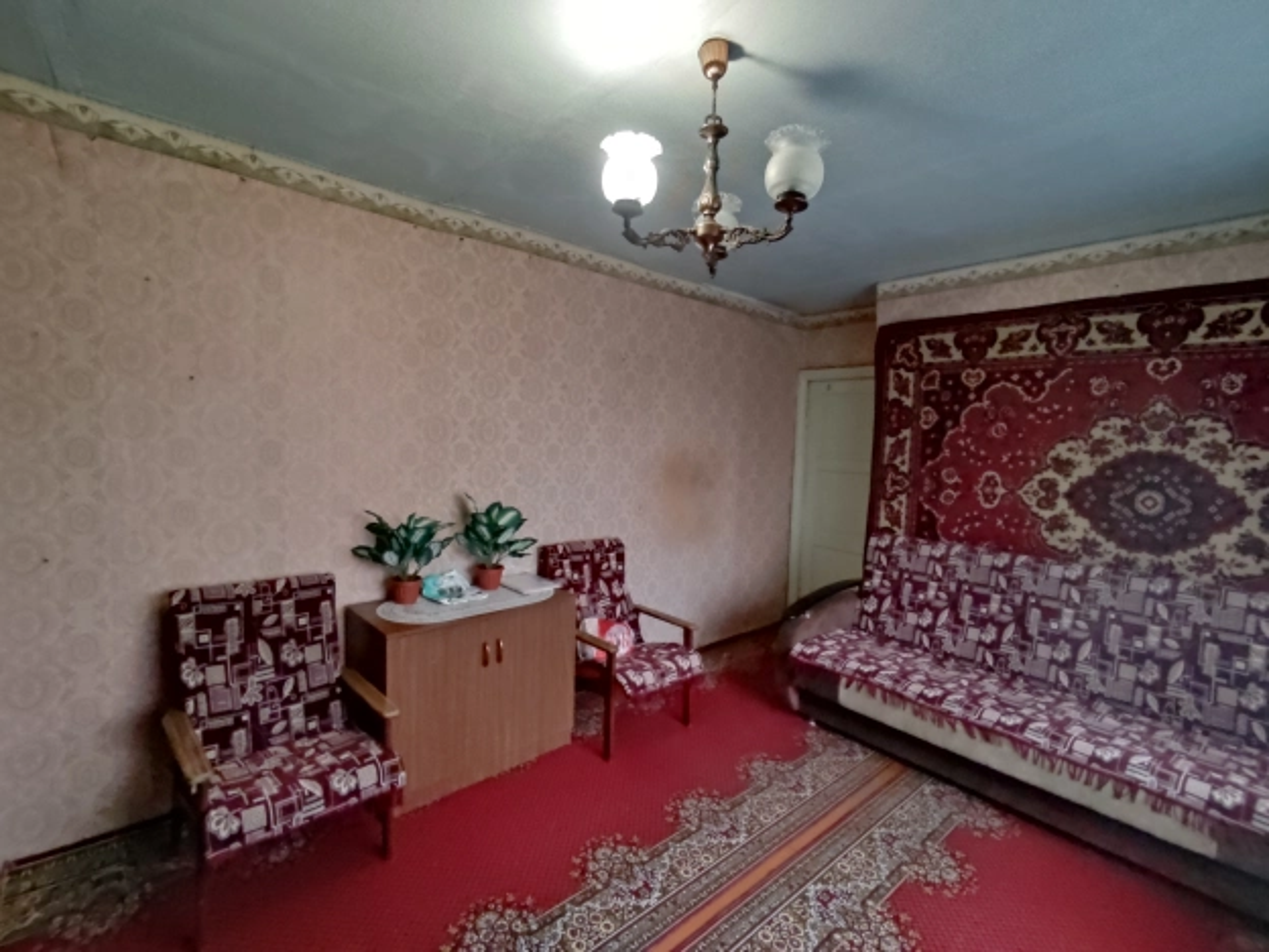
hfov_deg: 98.2
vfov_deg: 81.7
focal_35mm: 15
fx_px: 550
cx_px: 634
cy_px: 476
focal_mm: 1.6
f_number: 2.2
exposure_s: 1/33
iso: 779
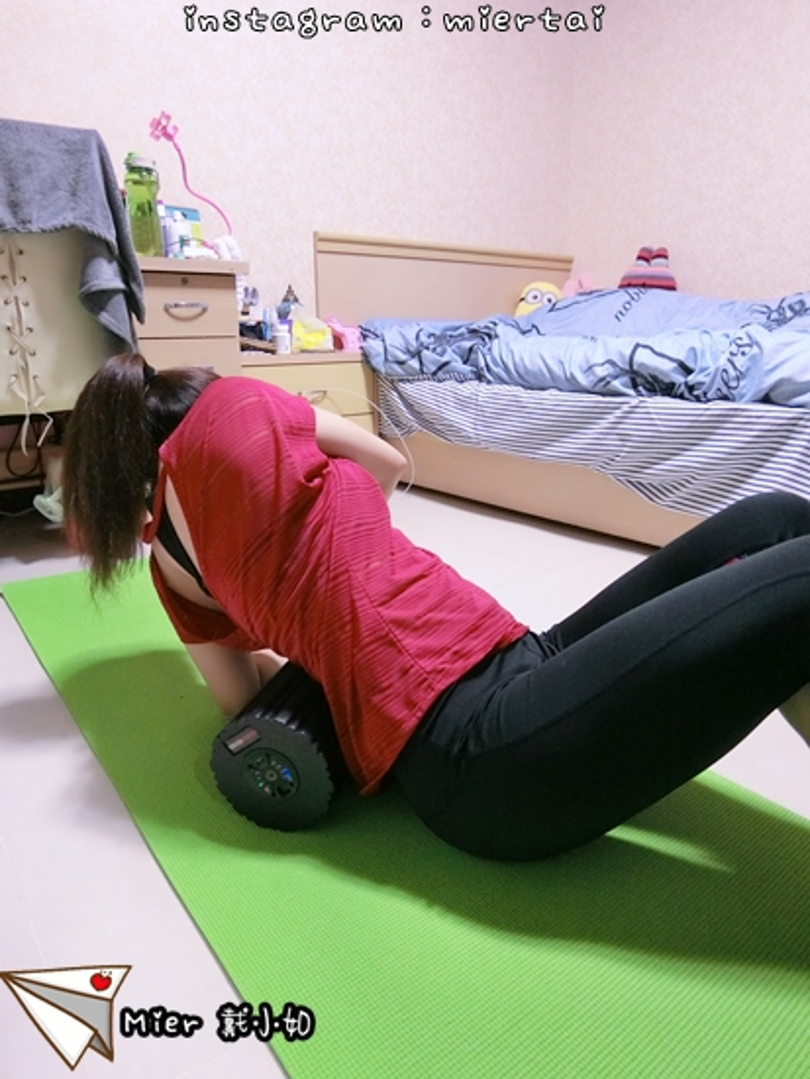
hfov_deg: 63.5
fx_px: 655
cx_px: 405
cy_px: 540
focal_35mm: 21
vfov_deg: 79.0
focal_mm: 4.58
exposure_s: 1/25
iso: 640
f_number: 2.8
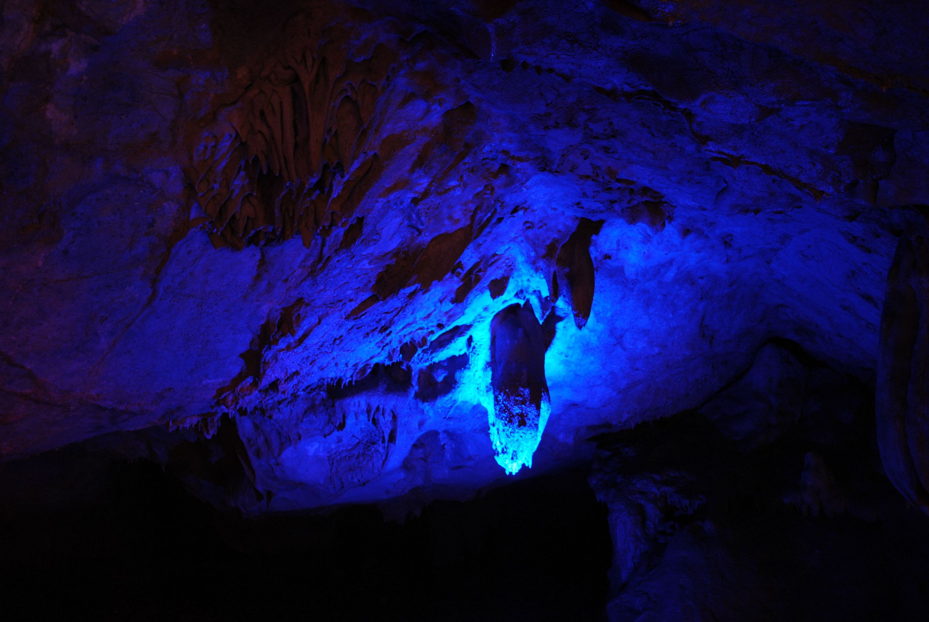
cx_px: 464
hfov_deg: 61.9
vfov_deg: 43.7
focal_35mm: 30
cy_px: 311
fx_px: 775
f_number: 4
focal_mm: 20
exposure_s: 3
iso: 400
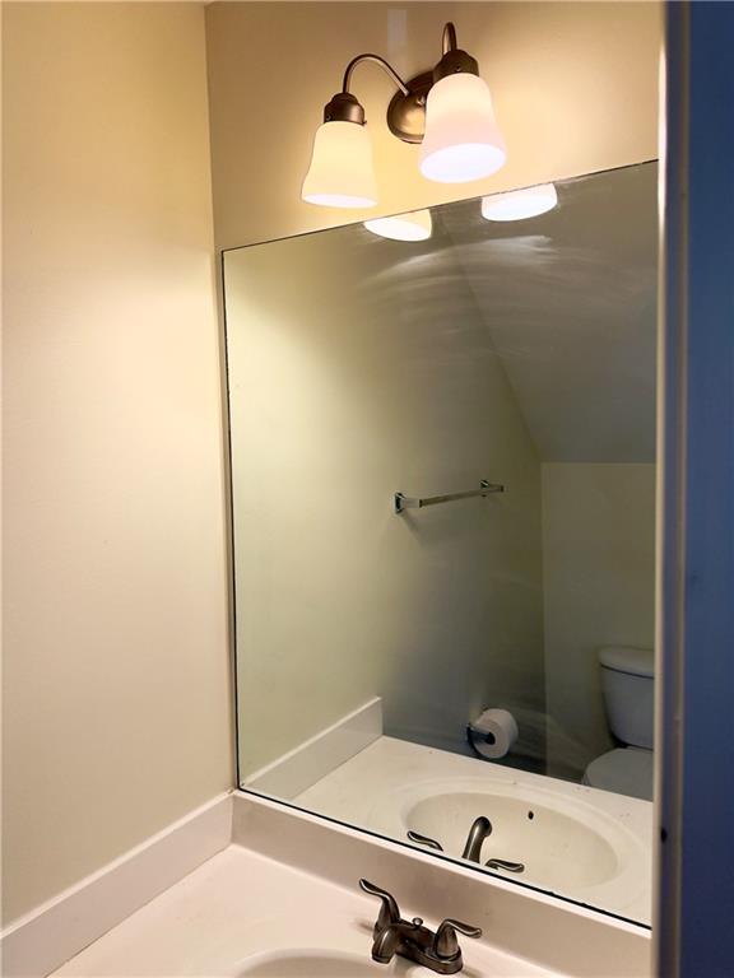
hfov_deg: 56.8
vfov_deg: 71.6
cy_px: 489
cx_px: 367
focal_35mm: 24
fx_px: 679
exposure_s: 1/224
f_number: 1.78
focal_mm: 6.76
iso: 160
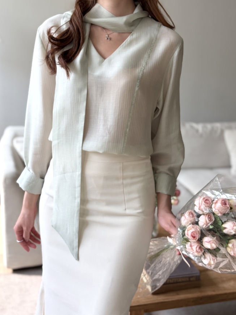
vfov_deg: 59.9
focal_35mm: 30
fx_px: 273
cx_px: 118
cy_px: 173
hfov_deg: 46.8
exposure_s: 1/277
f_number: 1.6
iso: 40
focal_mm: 5.96
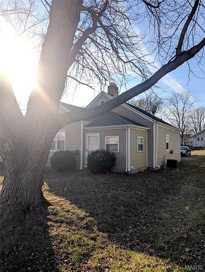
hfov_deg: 56.9
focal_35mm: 24
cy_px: 136
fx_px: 189
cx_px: 102
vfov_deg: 71.5
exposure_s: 1/1348
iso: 35
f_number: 1.85
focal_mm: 6.81
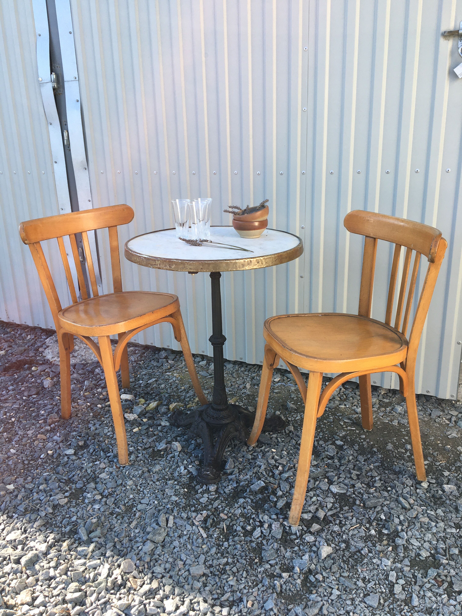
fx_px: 516
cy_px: 308
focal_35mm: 29
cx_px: 231
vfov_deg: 61.7
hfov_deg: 48.2
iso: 25
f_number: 2.2
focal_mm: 4.15
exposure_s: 1/319
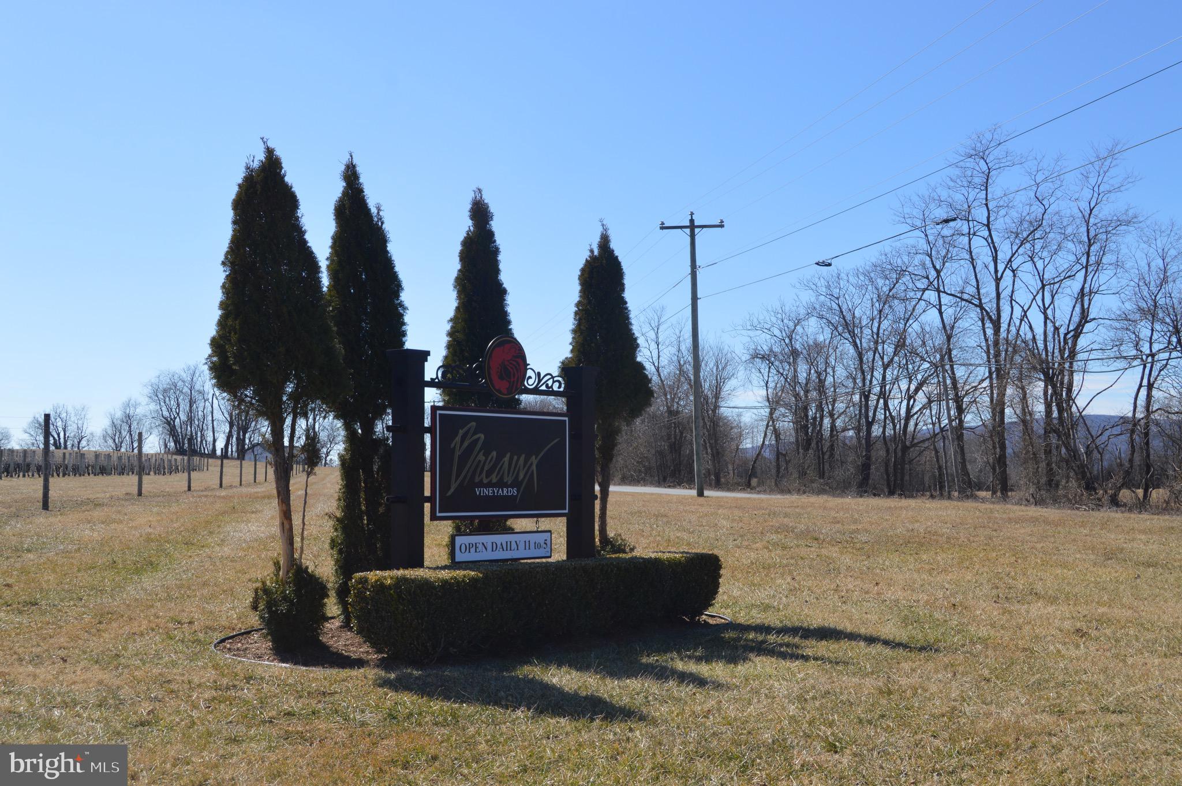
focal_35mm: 42
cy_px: 393
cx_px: 591
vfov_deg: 31.8
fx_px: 1378
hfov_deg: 46.4
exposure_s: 1/200
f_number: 10
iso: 100
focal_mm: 28
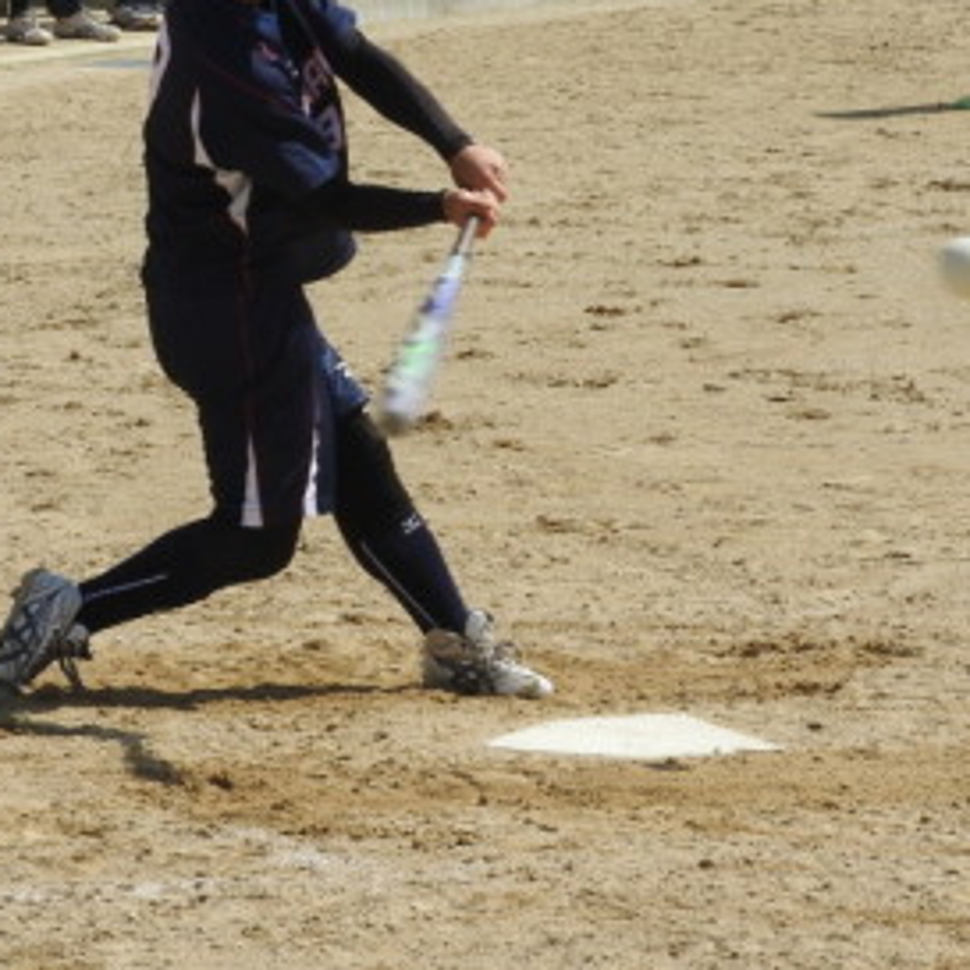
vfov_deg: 6.7
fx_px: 8306
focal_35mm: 262
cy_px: 277
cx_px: 448
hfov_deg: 6.7
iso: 100
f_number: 5
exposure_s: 1/800
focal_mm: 24.2
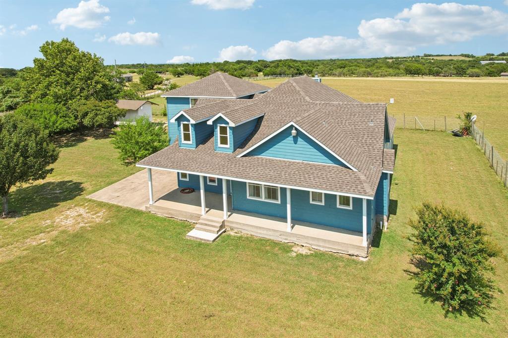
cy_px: 169
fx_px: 310
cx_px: 254
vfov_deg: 57.2
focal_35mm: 22
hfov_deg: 78.6
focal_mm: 8.38
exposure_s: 1/2500
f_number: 2.8
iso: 110
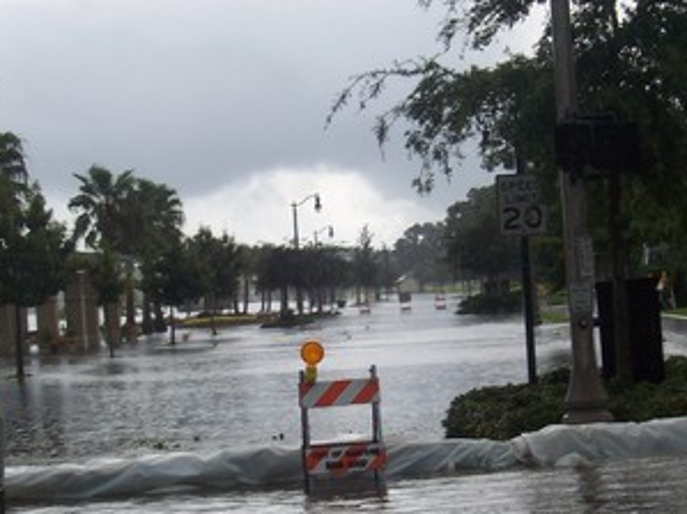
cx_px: 335
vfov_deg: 15.5
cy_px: 287
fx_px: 1885
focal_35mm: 95
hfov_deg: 20.7
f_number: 6.7
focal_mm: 10.8
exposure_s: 1/250
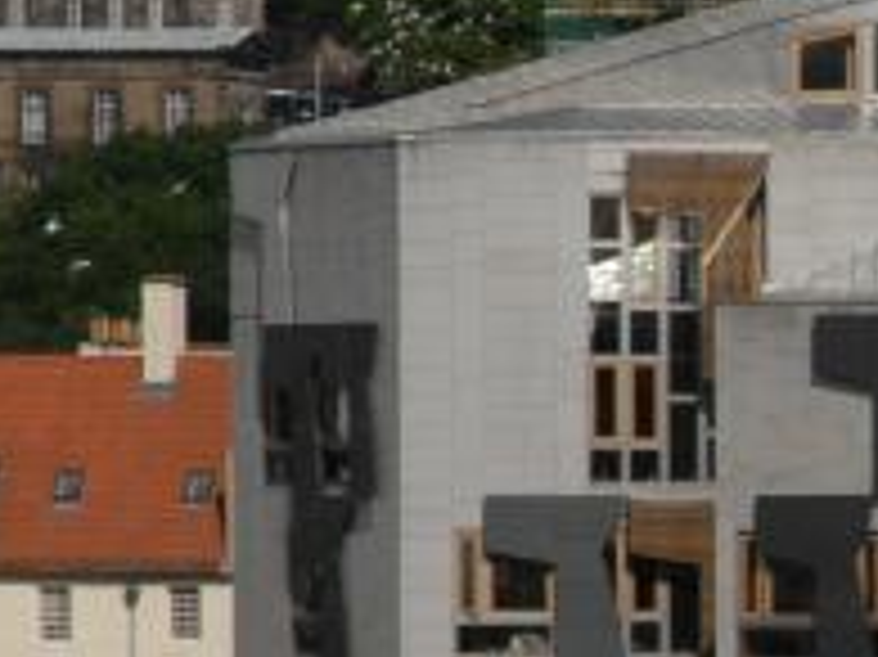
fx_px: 12598
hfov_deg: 3.9
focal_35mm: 497
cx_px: 2060
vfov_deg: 3.0
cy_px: 641
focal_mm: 62
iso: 100
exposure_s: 1/320
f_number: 9
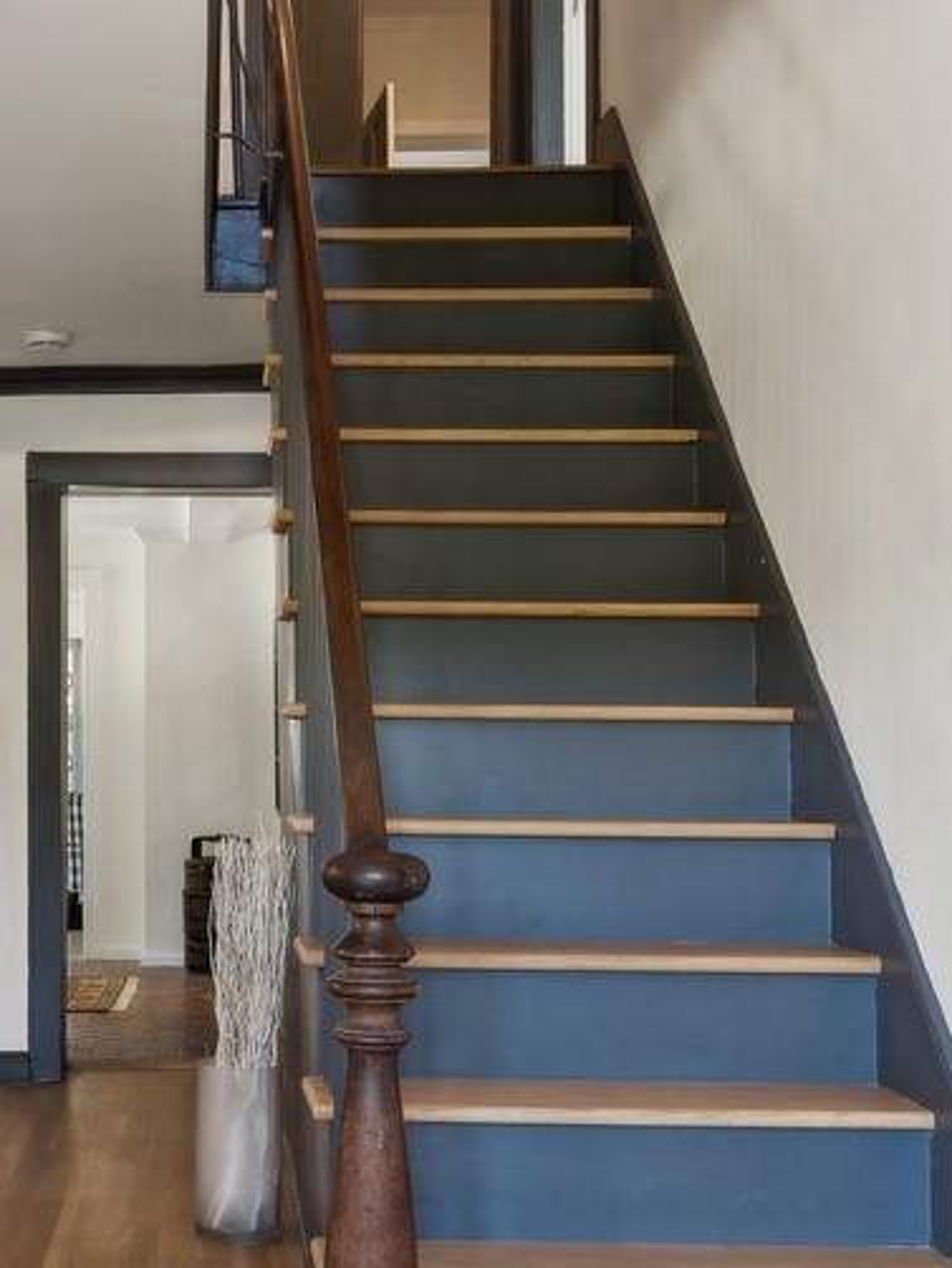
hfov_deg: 28.7
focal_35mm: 49
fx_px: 1795
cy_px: 759
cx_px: 121
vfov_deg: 38.7
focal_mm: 16
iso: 100
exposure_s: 1
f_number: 11
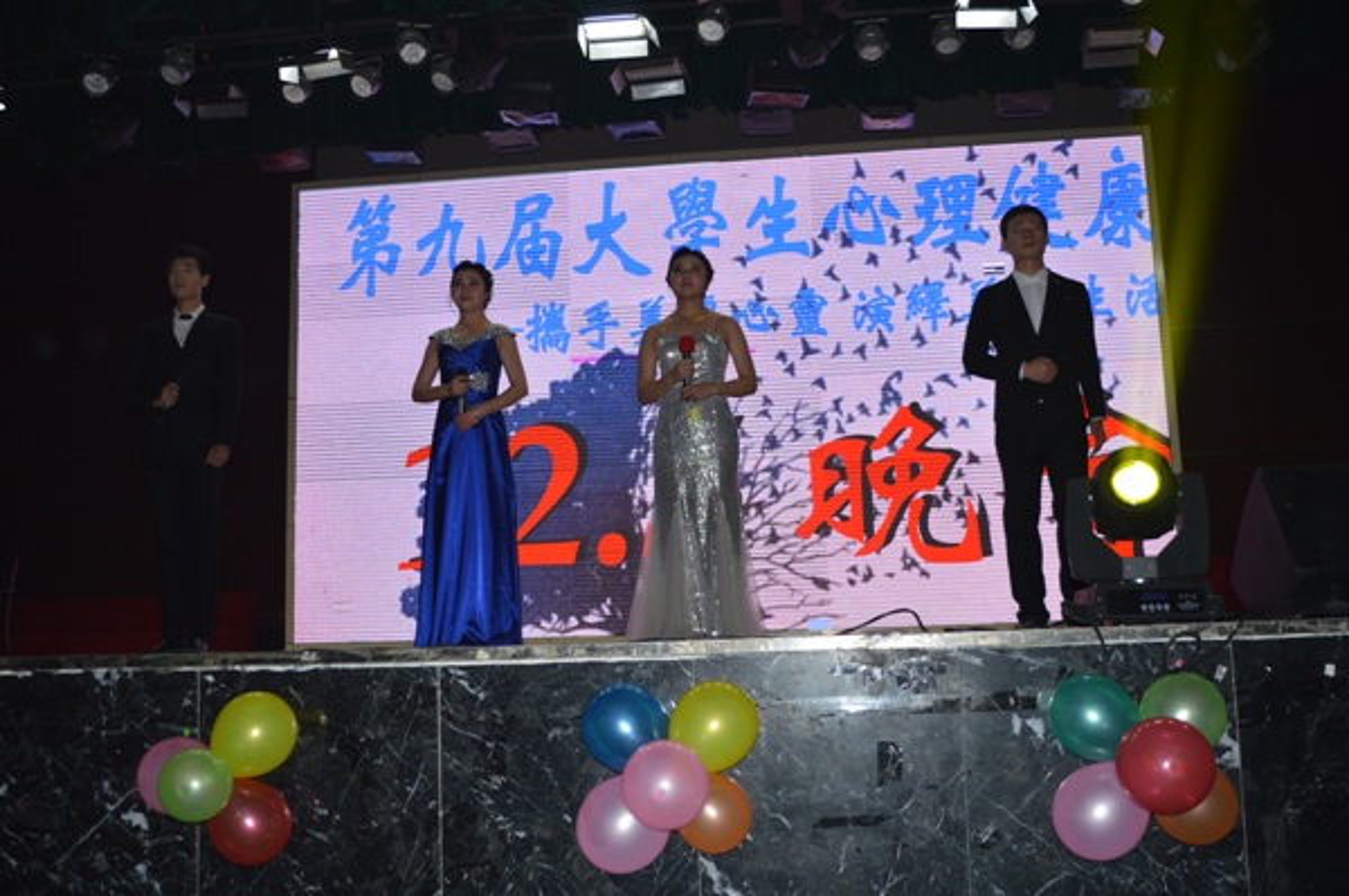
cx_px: 674
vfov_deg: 36.8
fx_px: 1348
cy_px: 448
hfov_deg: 53.2
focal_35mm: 36
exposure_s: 1/125
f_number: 4
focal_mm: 24
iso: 250
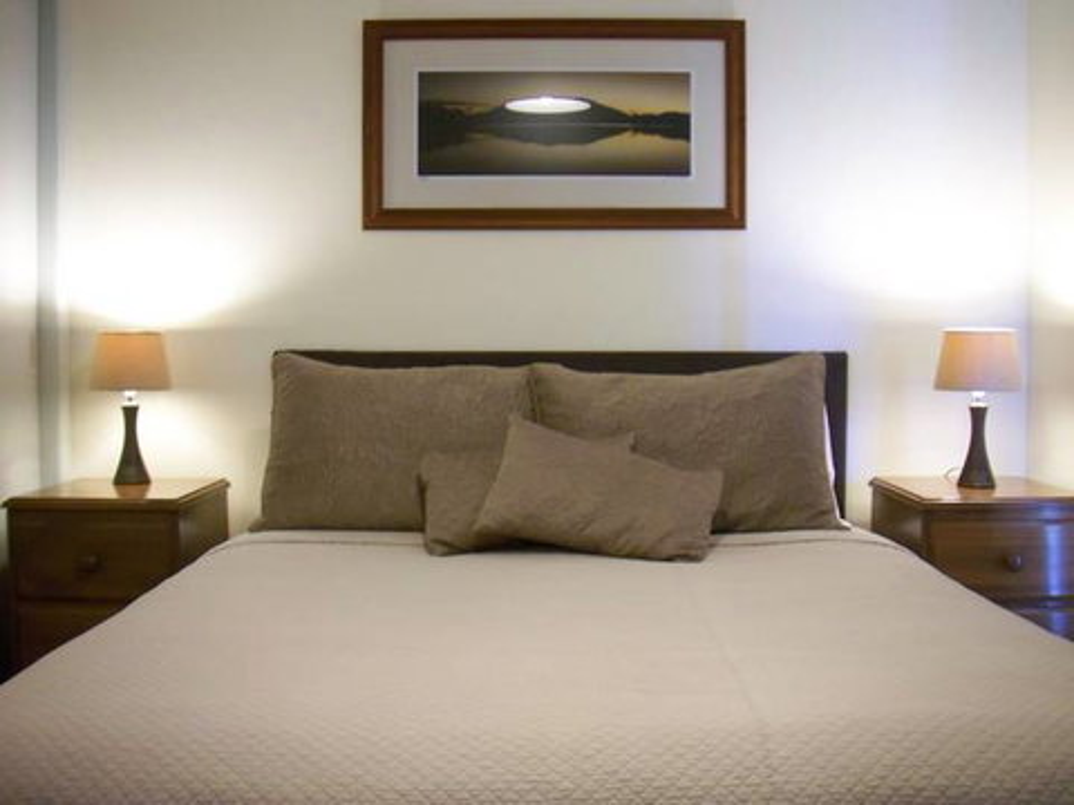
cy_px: 402
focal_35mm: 38
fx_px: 1179
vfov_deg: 37.7
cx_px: 537
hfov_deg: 49.0
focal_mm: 6.3
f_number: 3.9
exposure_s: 1/10
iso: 200
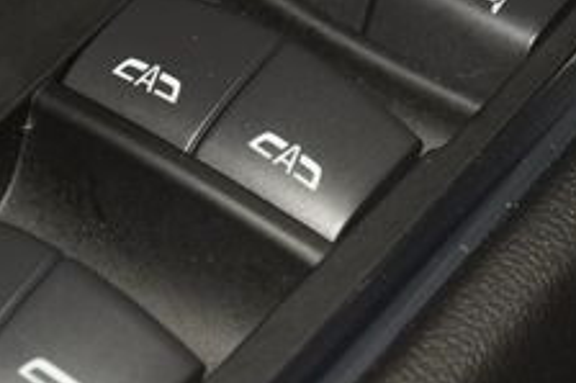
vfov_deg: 4.6
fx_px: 4796
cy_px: 91
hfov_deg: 6.9
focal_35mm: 300
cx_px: 324
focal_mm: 70
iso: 100
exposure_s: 1/125
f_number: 8
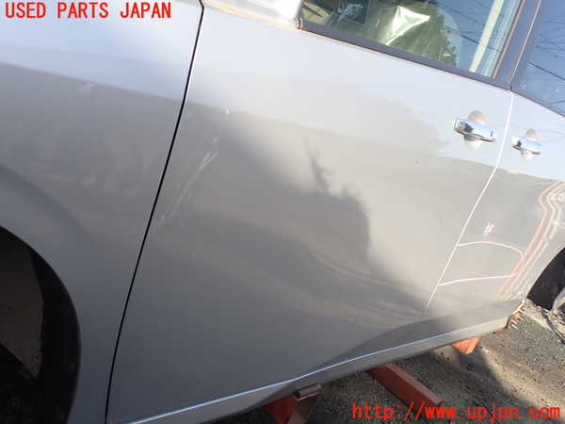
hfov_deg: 60.0
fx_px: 490
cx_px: 282
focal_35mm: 30
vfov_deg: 46.8
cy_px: 212
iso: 100
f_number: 3.2
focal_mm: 5.4
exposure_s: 1/320
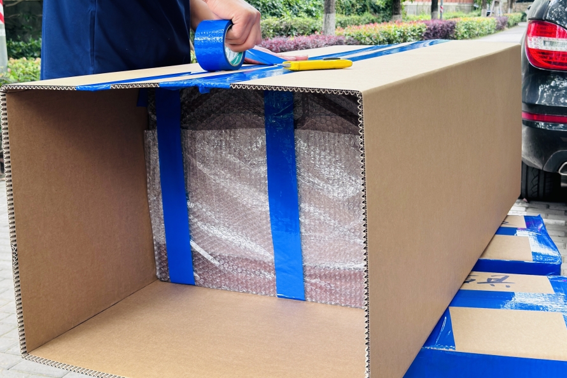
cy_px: 154
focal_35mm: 49
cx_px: 284
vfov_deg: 27.5
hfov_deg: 40.3
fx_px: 772
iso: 100
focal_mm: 6.86
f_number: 1.78
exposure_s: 1/383
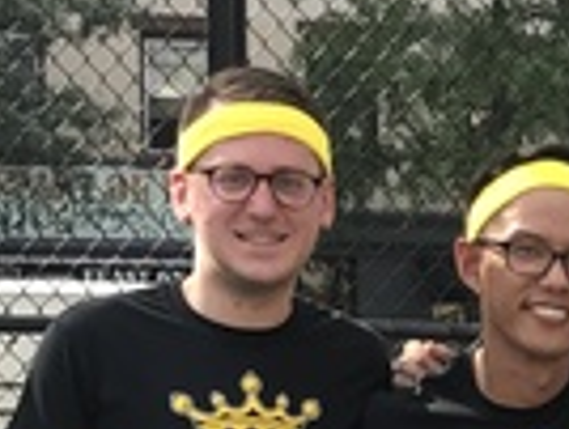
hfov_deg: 12.5
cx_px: 845
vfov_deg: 9.7
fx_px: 2470
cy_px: 612
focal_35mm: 150
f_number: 1.8
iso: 20
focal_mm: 3.99
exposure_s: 1/465
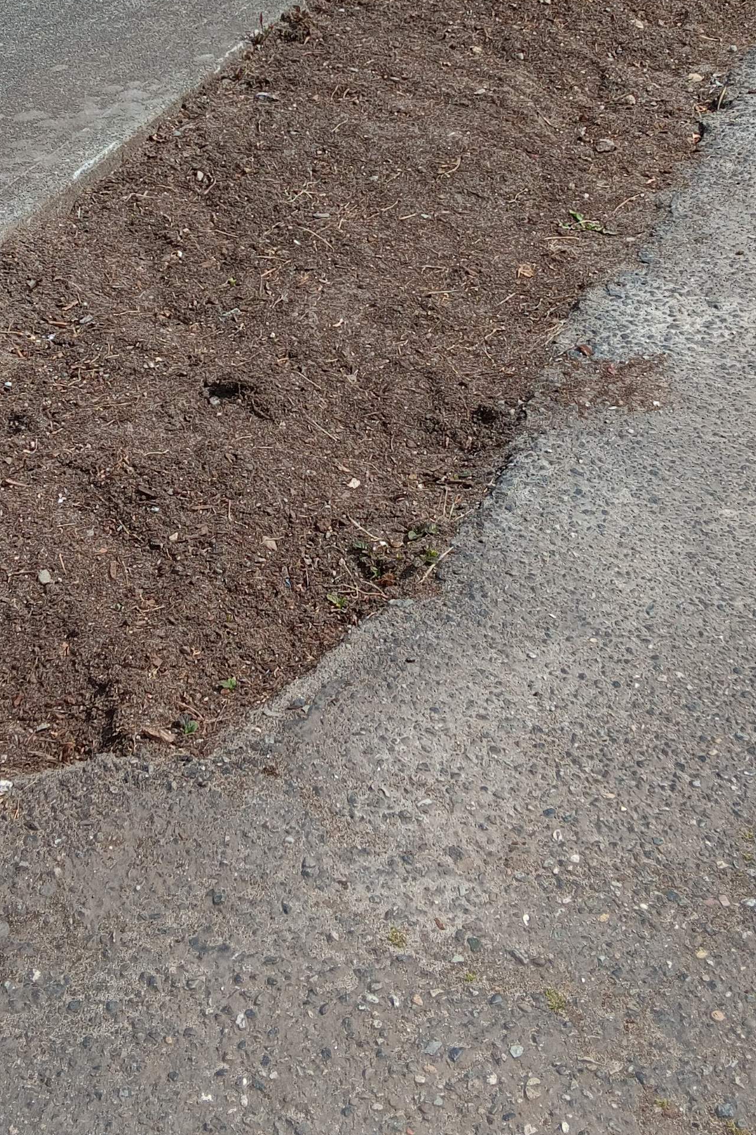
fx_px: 1796
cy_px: 154
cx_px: 326
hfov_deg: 23.8
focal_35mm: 57
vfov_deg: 33.5
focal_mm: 3.98
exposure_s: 1/1000
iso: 20
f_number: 1.8
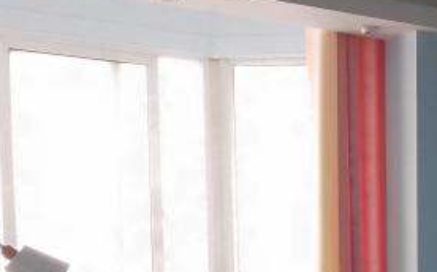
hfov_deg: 23.2
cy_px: 378
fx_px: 988
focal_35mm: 83
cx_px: 504
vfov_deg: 14.8
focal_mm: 3.69
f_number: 1.8
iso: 64
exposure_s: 1/50
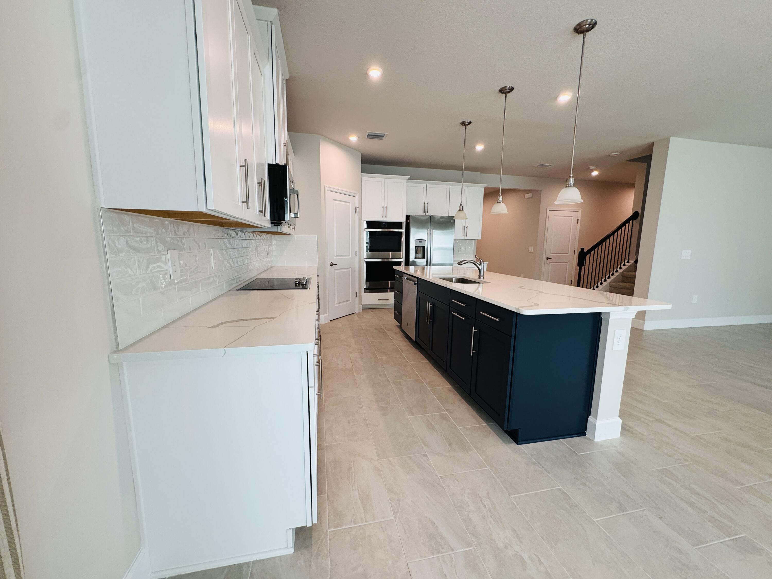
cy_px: 290
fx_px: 312
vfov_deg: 85.7
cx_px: 386
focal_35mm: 14
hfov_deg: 102.1
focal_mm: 2.22
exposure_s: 1/120
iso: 160
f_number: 2.2
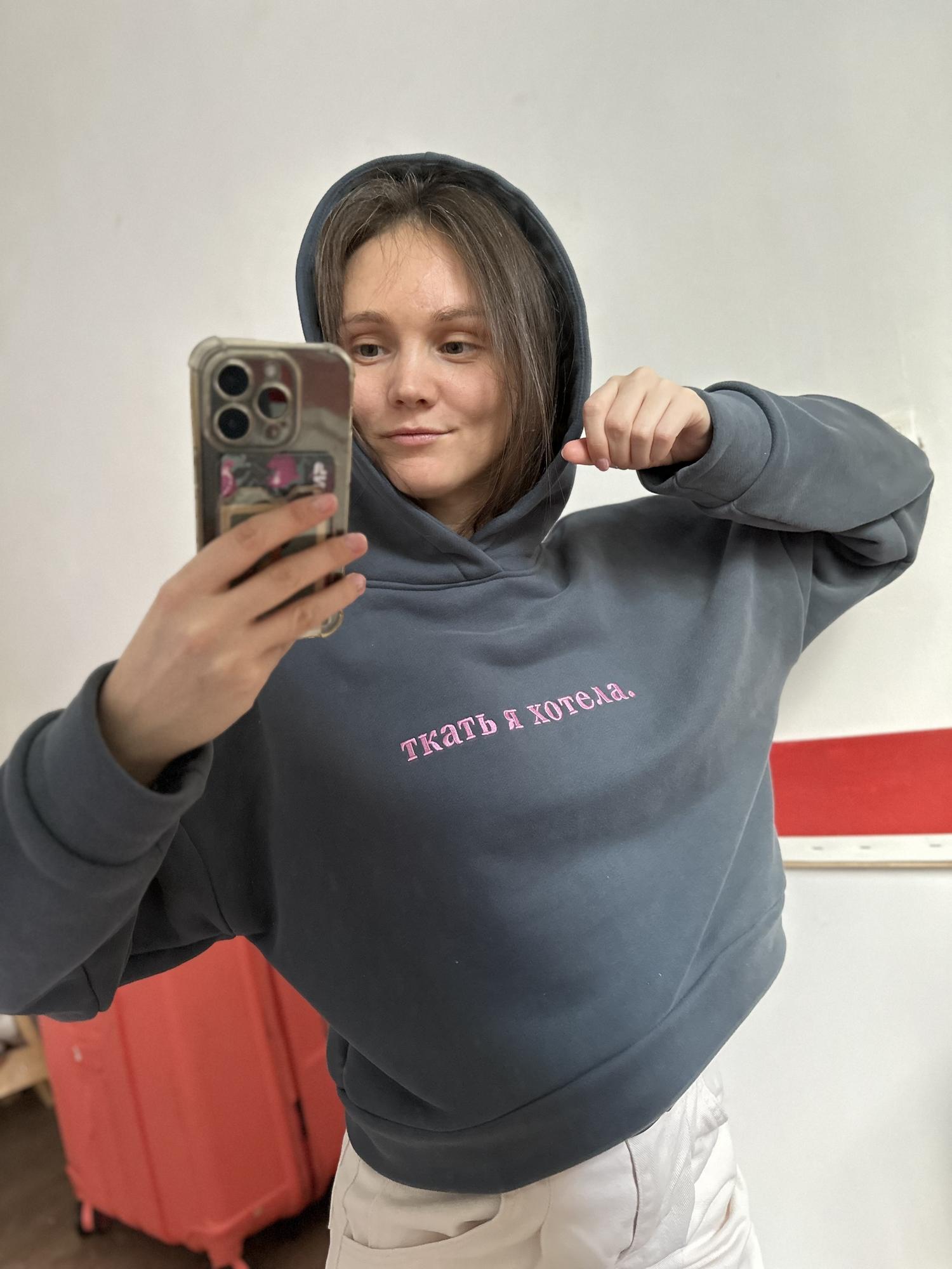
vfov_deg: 71.6
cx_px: 476
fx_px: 880
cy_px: 634
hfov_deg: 56.8
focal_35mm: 24
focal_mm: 6.86
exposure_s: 1/54
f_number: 1.78
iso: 1000
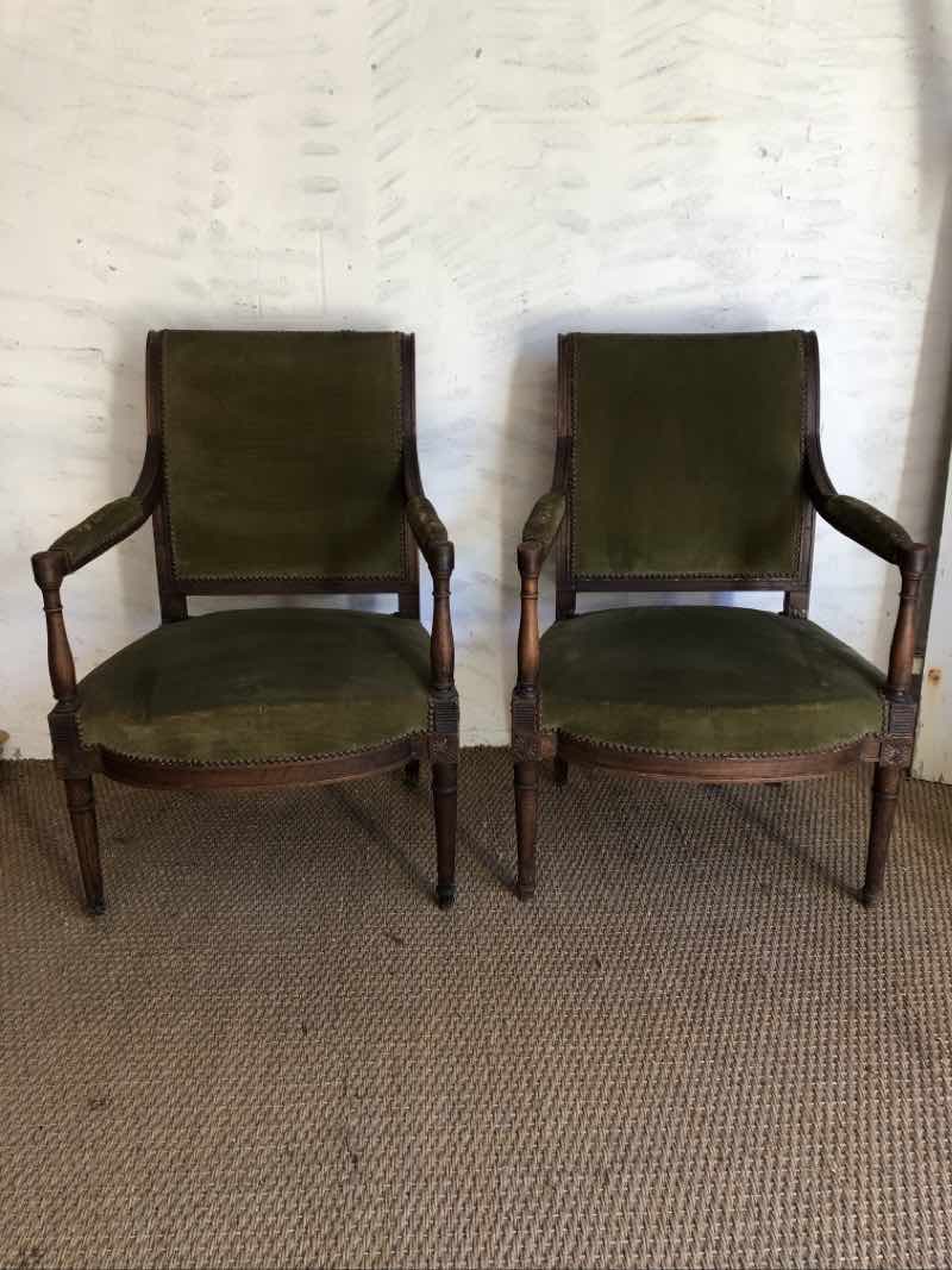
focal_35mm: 28
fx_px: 1027
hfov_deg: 49.7
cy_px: 635
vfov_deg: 63.4
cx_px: 476
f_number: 1.8
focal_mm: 3.99
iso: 25
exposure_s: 1/33
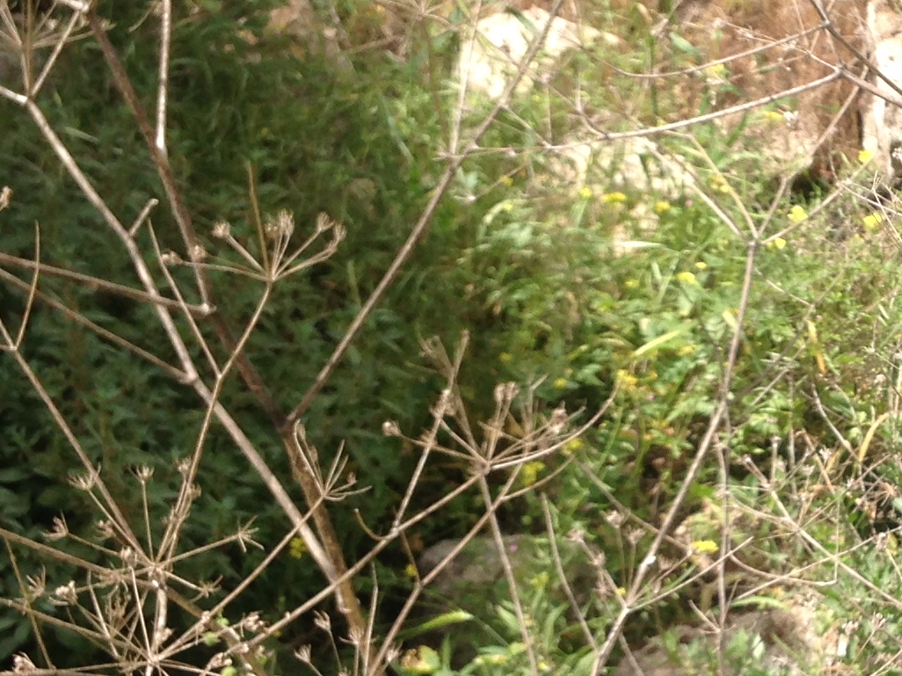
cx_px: 937
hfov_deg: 18.2
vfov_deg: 14.1
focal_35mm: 105
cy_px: 398
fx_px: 2735
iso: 50
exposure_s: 1/753
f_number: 2.4
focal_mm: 4.12
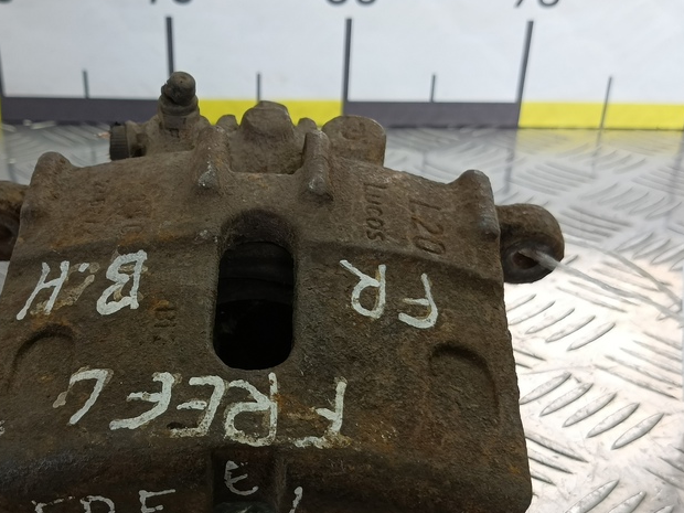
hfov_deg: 48.6
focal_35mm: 38
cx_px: 266
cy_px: 378
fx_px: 751
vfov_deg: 36.9
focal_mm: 4.11
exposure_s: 1/100
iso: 117
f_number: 1.6
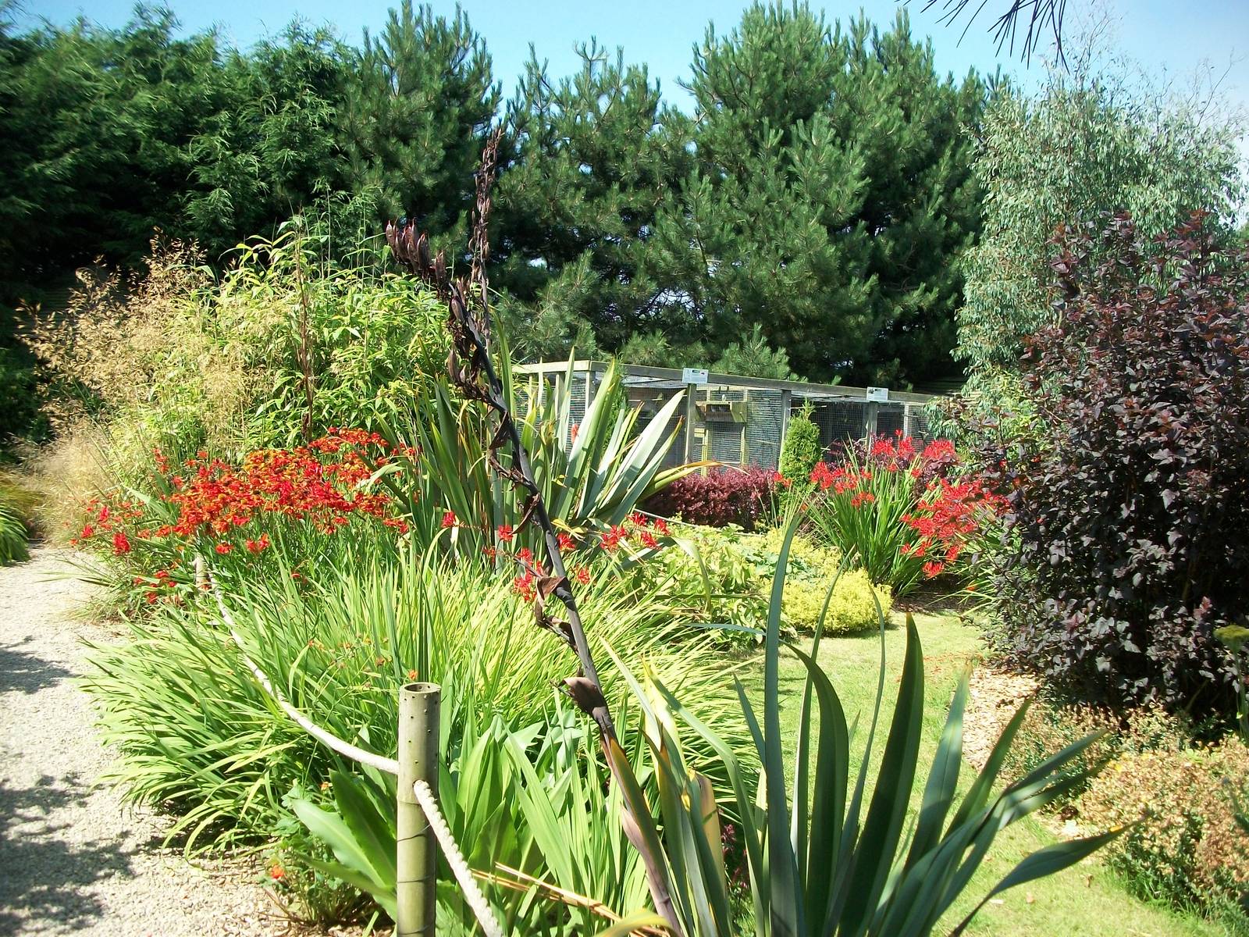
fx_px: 1155
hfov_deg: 56.8
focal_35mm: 32
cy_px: 468
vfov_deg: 44.2
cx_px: 624
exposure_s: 1/500
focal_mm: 5.7
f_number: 2.9
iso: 80
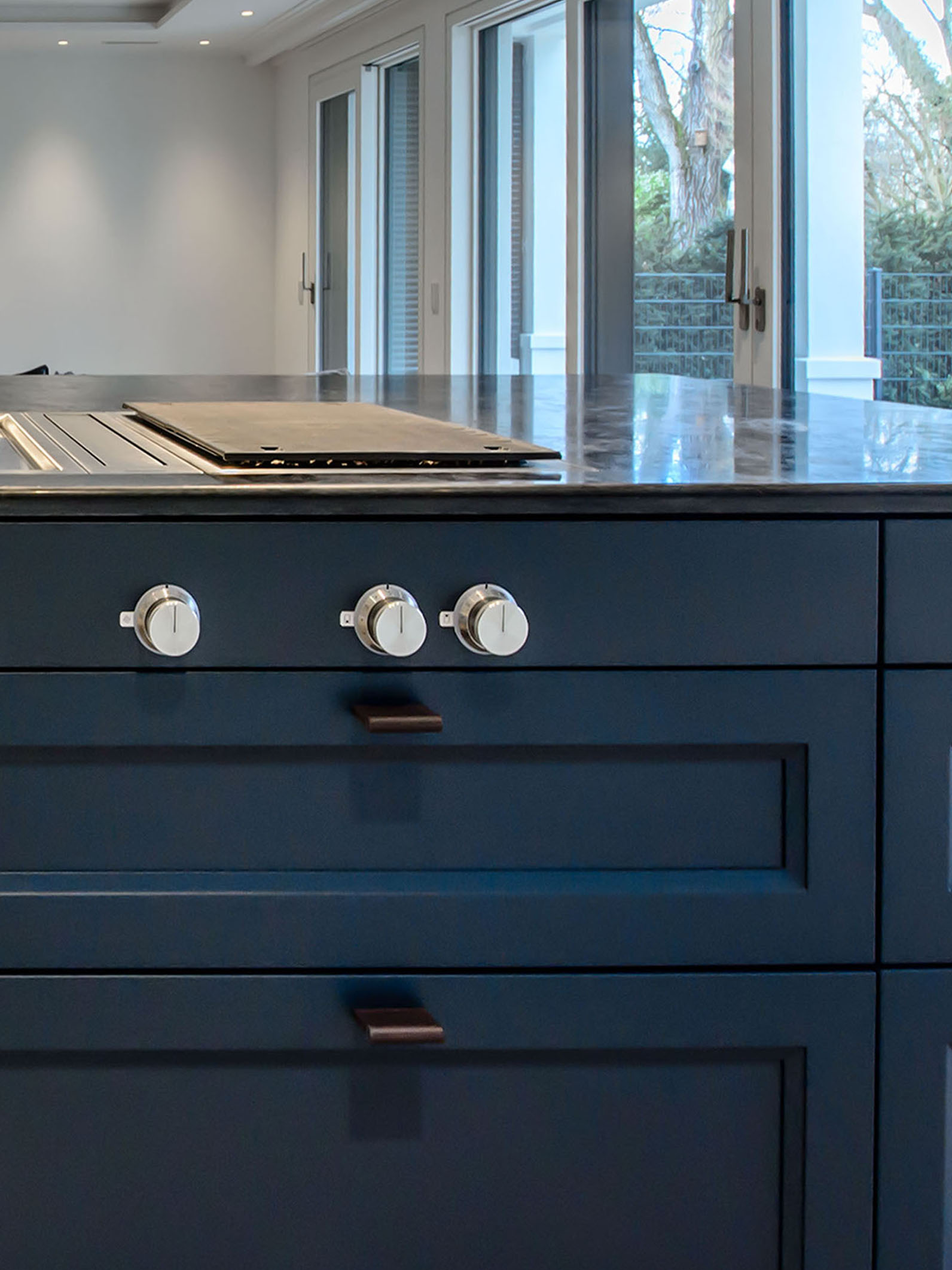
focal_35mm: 29
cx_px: -105
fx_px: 1064
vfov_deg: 61.5
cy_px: 708
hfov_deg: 39.2
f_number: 6.3
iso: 1000
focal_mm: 13
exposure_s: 1/25
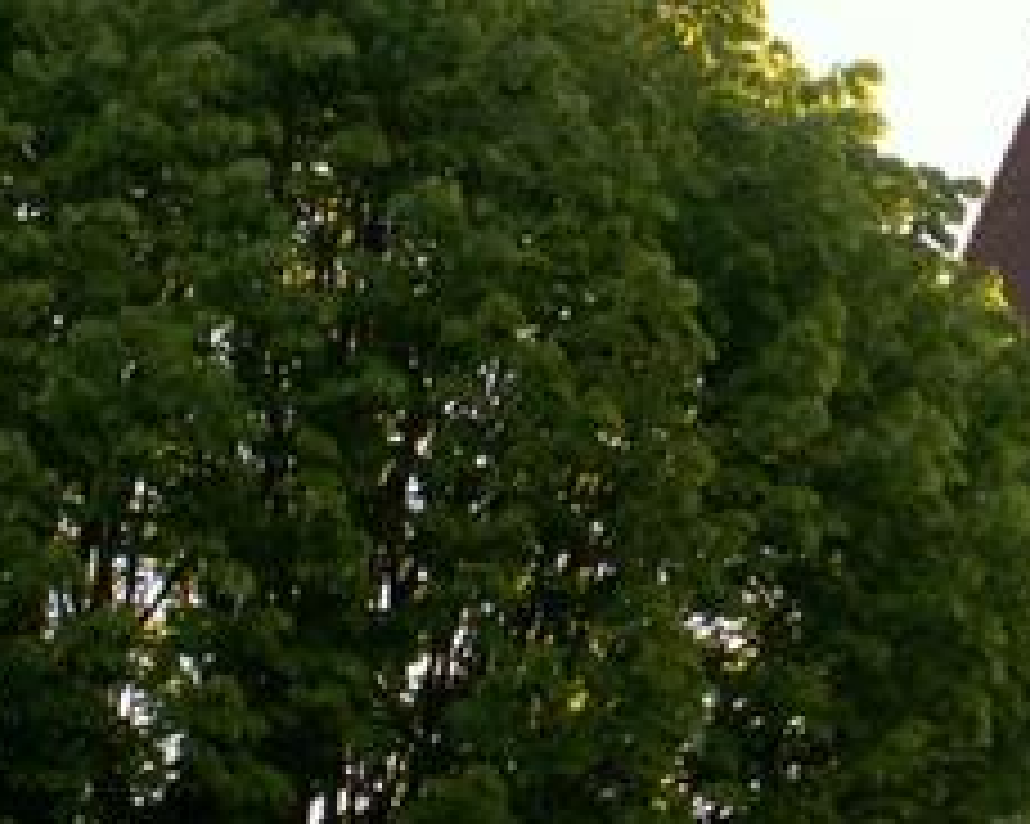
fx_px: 7161
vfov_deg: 6.6
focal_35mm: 235
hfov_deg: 8.1
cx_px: 1273
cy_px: 126
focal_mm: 14.45
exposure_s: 1/125
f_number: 5
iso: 50
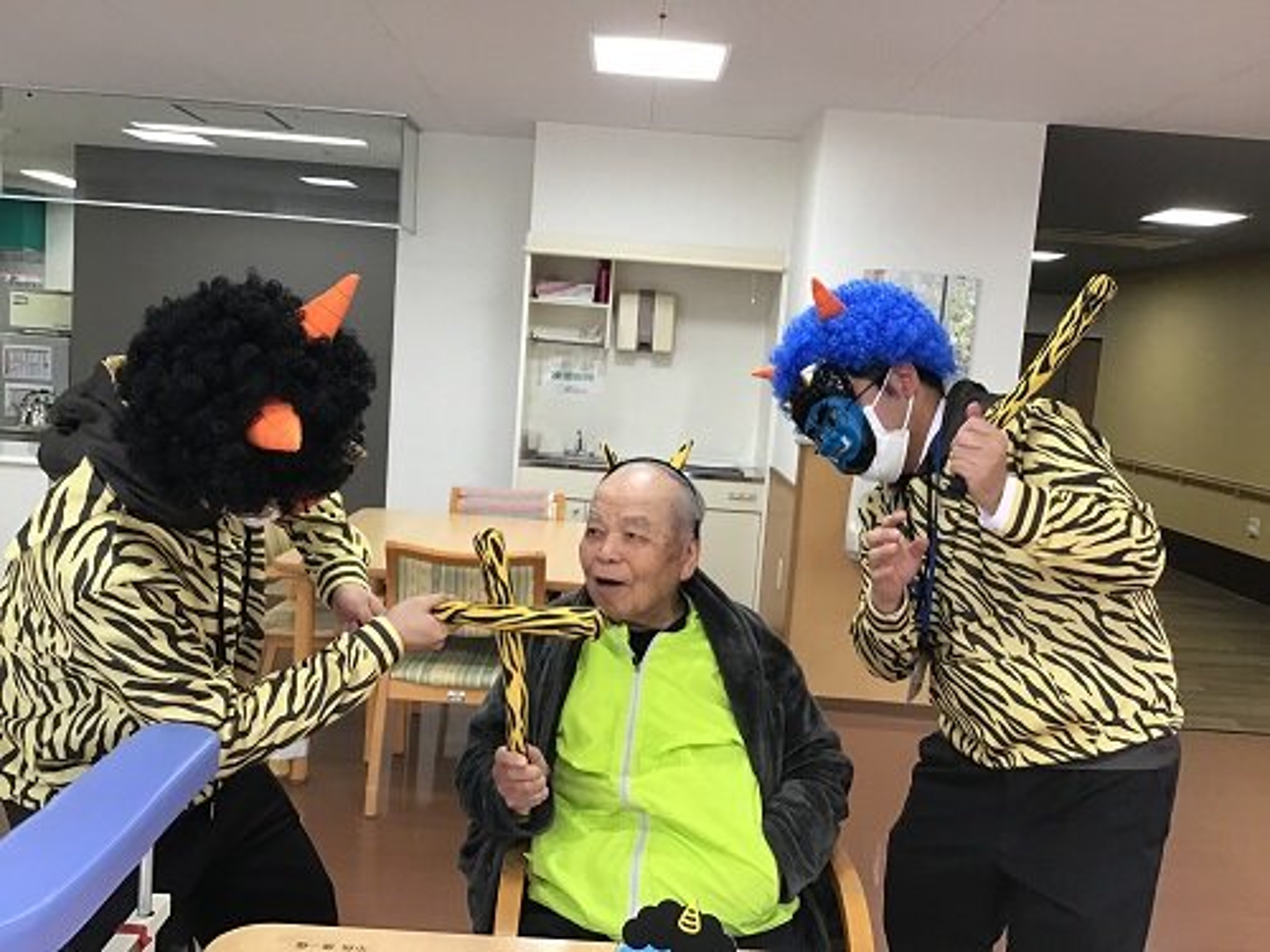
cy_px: 476
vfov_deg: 45.4
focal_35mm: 31
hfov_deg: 58.4
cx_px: 635
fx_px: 1137
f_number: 2.4
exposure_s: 1/30
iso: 40
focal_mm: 3.3
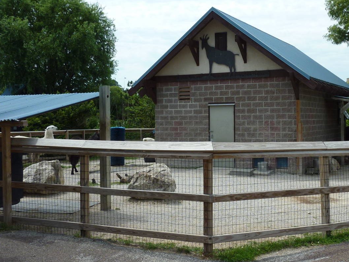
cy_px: 118
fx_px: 444
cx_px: 232
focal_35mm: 44
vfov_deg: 32.8
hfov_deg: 42.4
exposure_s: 1/800
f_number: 4
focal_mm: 4.7
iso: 80
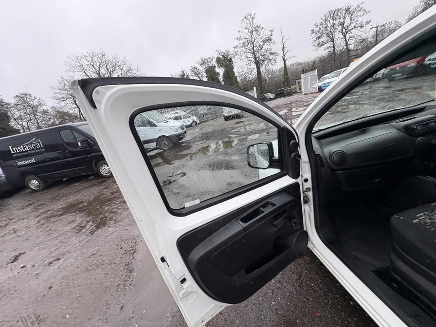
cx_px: 218
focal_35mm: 14
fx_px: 176
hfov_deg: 102.1
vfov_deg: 85.7
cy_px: 164
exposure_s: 1/99
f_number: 2.2
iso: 100
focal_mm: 2.22
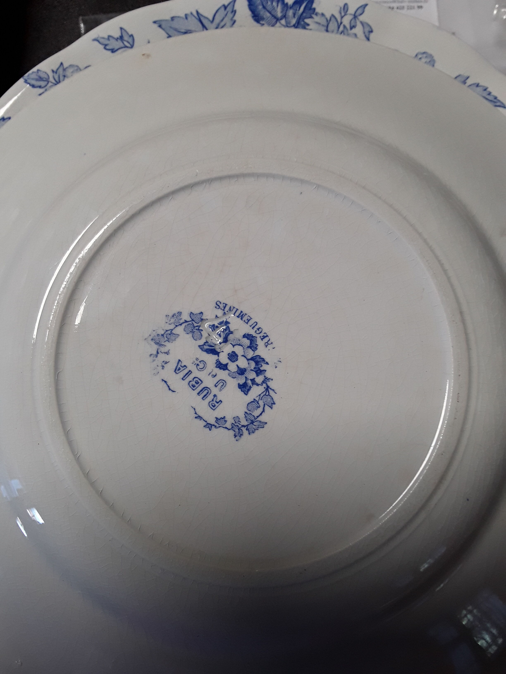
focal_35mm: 27
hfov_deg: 51.4
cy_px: 337
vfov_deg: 65.3
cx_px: 253
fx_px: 526
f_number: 1.9
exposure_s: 1/33
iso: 50
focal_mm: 2.91
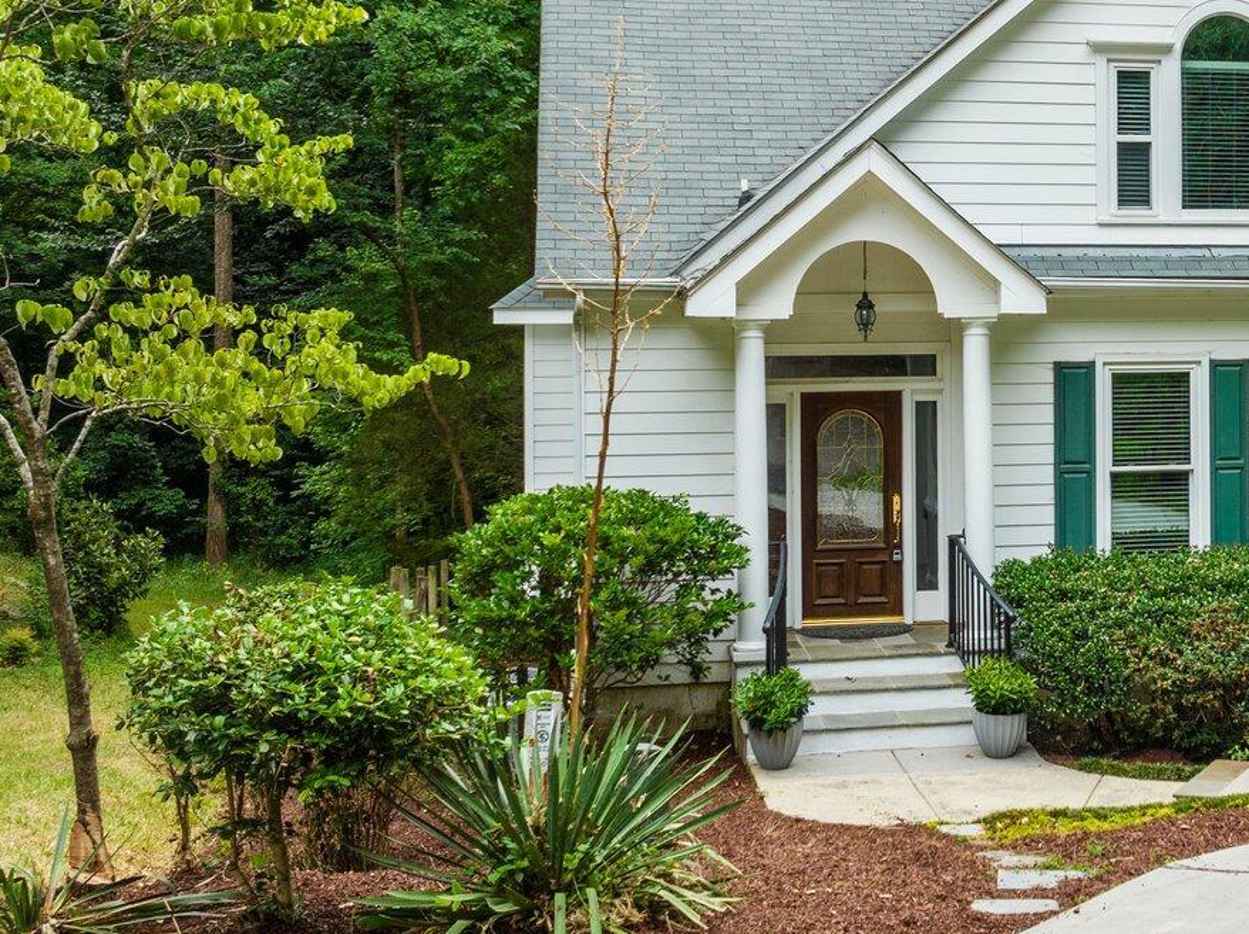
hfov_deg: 33.0
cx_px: 1063
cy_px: 315
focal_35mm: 56
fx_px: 2019
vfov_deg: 25.9
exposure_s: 1/20
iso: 100
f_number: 5.6
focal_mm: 12.29
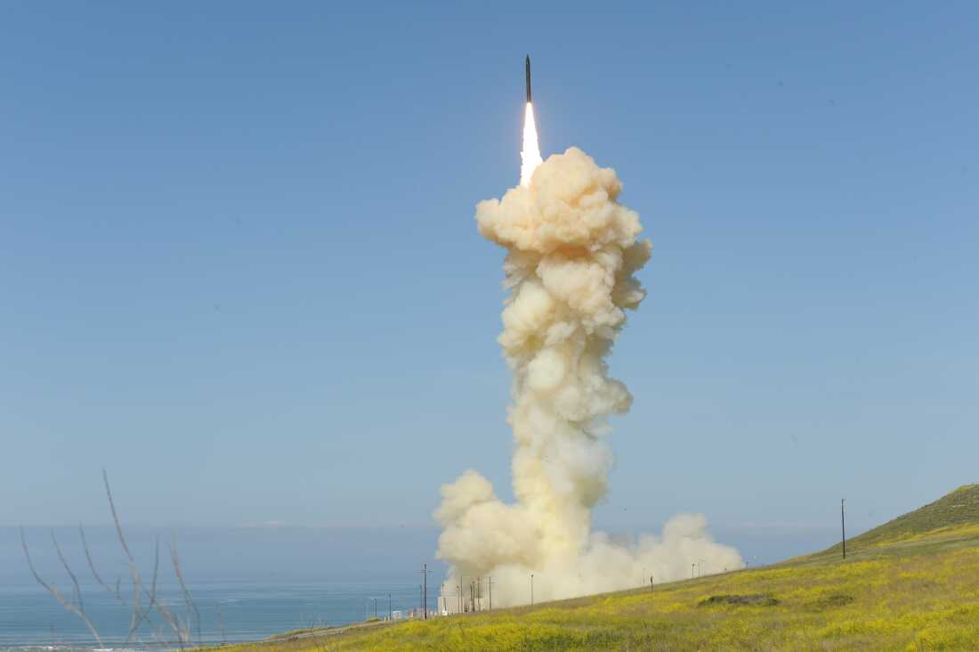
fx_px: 1902
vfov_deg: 19.4
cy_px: 326
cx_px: 490
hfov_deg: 28.9
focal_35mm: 70
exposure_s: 1/1000
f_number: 11
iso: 400
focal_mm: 70
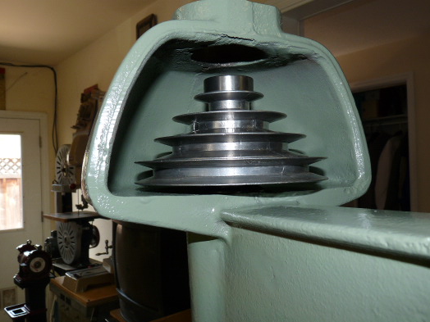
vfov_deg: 42.9
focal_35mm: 33
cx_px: 222
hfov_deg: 55.3
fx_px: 410
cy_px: 170
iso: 100
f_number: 4
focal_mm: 4.8
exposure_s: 1/30
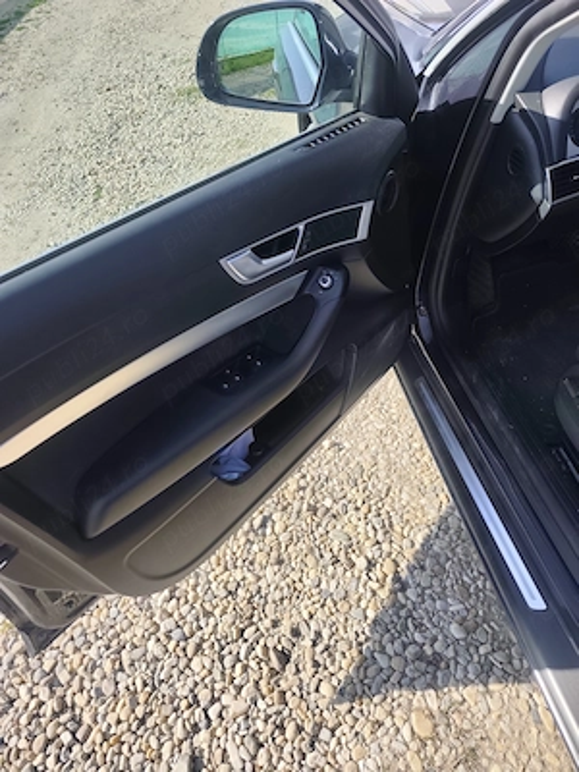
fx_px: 513
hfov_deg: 58.9
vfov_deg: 73.9
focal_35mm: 23
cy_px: 386
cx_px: 290
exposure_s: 1/528
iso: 50
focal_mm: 6.19
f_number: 1.65
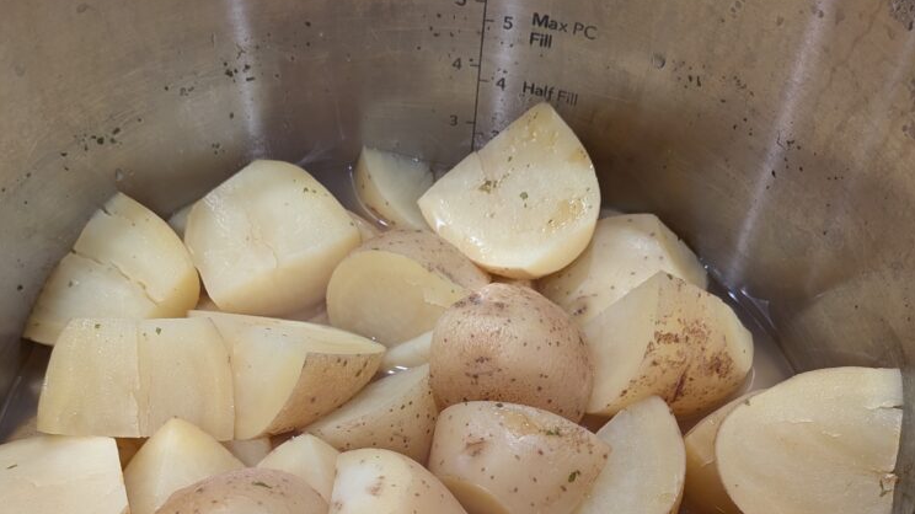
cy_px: 396
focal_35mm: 36
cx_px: 411
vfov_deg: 32.1
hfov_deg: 55.2
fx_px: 873
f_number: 1.7
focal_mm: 4.53
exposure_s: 1/24
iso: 67
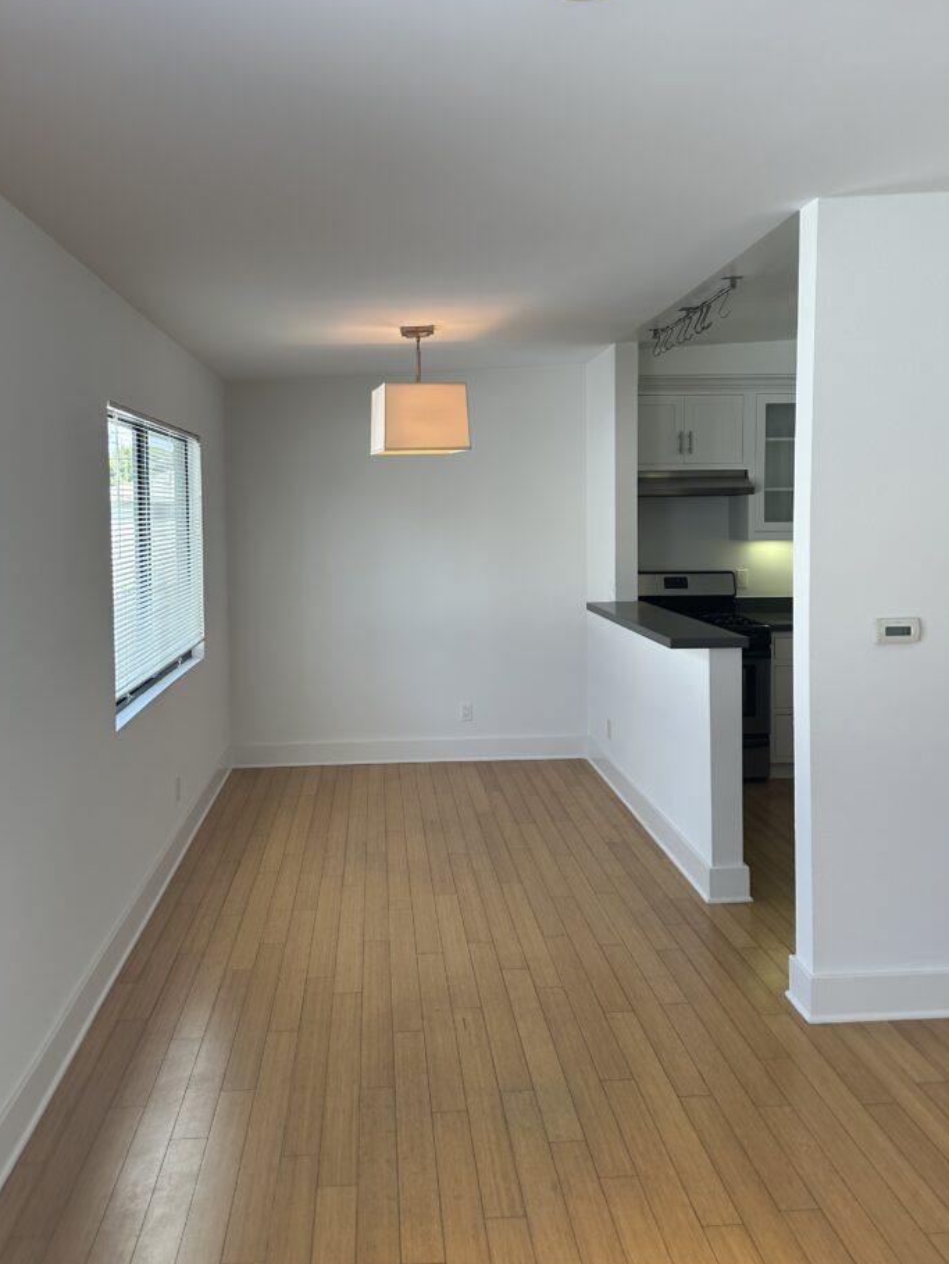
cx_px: 432
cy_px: 563
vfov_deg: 65.1
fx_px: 986
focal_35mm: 27
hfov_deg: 51.3
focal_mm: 6.86
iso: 125
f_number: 1.78
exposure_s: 1/149
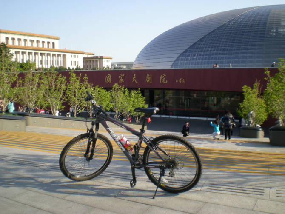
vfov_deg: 37.7
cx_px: 142
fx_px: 313
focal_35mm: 38
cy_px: 107
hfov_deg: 49.0
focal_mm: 6.3
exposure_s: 1/165
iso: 50
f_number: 4.6
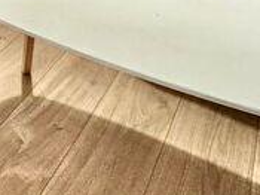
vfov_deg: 18.5
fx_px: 420
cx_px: 19
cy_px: -181
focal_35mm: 56
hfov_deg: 32.4
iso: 200
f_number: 2.2
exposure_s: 1/50
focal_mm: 2.22
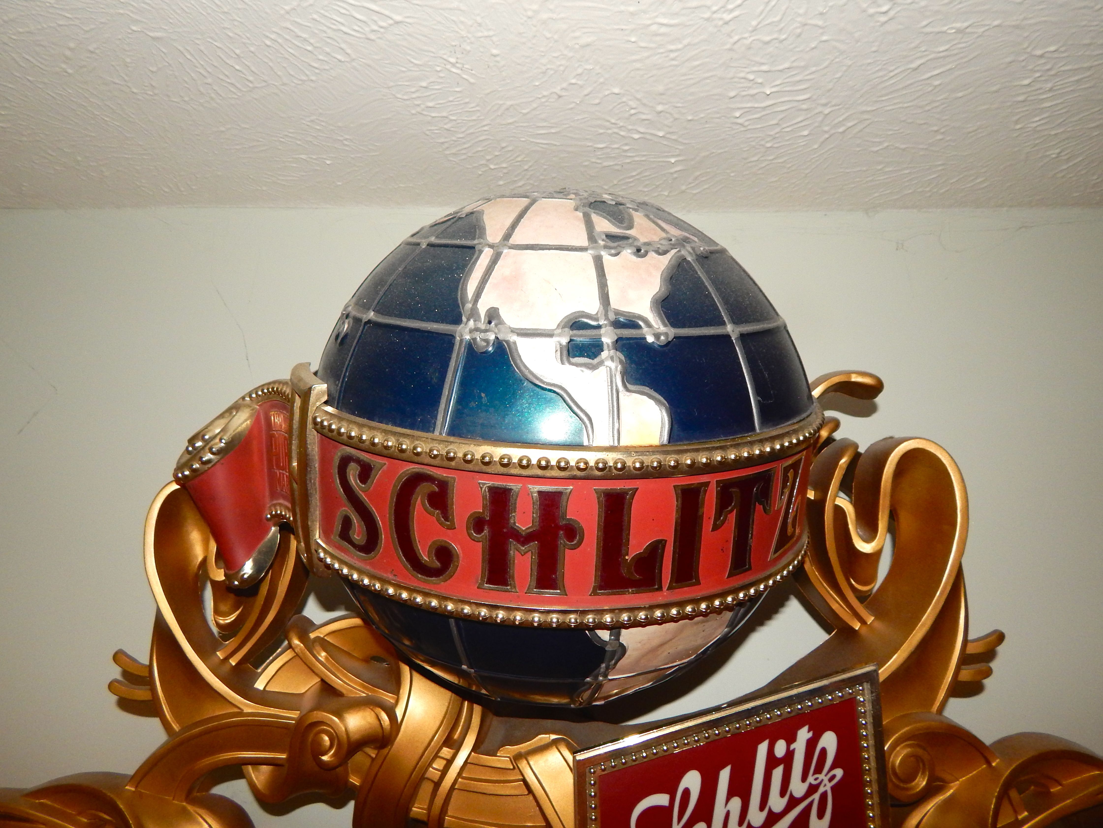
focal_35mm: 23
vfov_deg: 58.9
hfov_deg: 73.9
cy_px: 414
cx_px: 552
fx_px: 733
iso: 200
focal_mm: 4
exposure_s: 1/30
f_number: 6
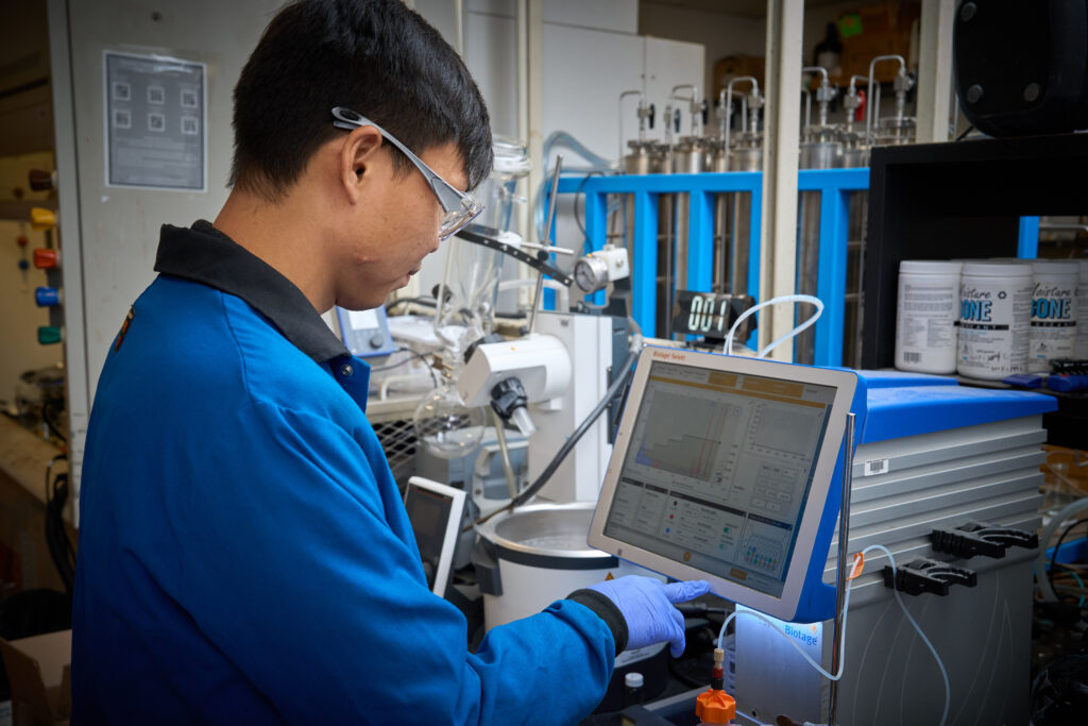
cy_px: 363
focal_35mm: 38
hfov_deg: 50.7
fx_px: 1149
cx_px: 544
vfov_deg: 35.1
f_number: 5.6
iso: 1250
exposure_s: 1/160
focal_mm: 38
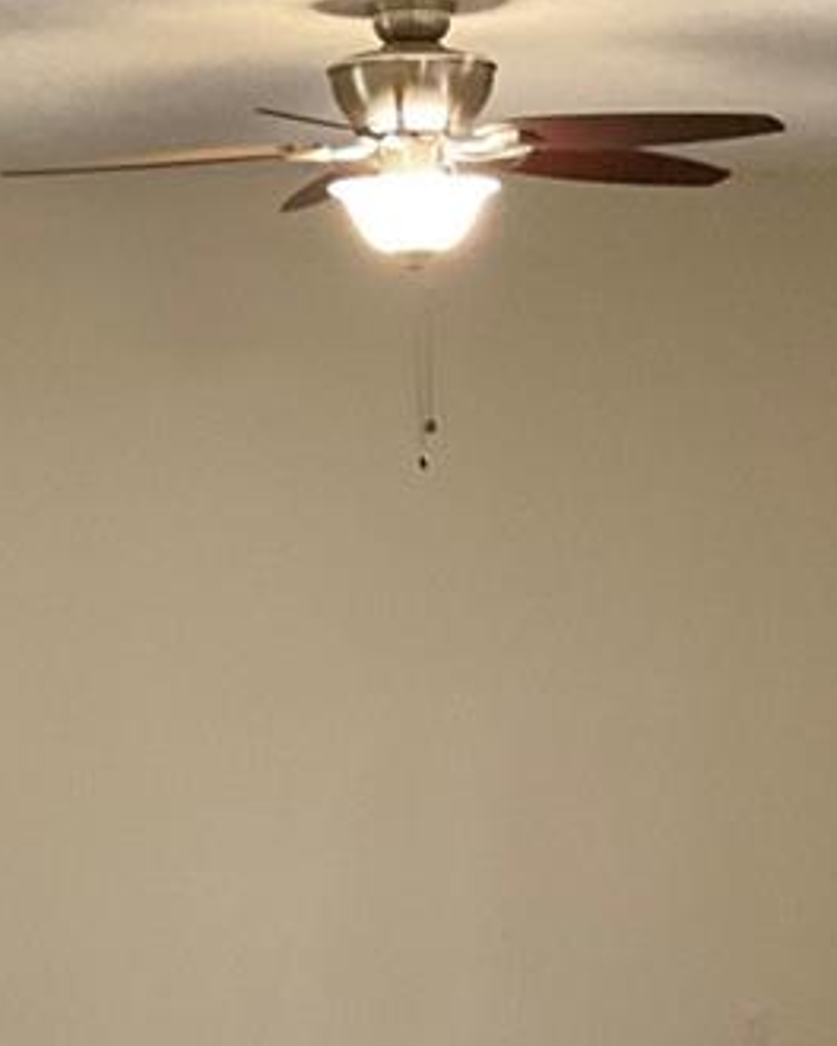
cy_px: 1379
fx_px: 3189
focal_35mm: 103
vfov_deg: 17.4
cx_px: 304
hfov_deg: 14.9
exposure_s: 1/40
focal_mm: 3
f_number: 1.8
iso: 320
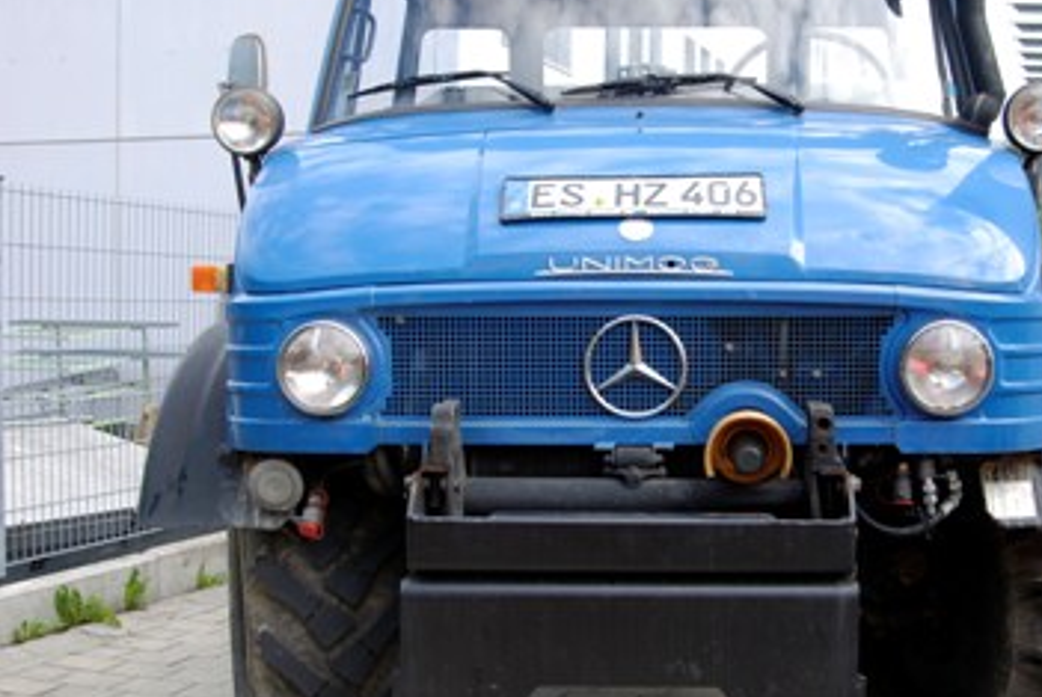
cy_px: 397
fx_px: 1333
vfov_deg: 29.3
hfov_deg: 42.3
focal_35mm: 46
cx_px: 662
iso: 100
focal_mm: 24
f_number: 5
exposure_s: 1/100
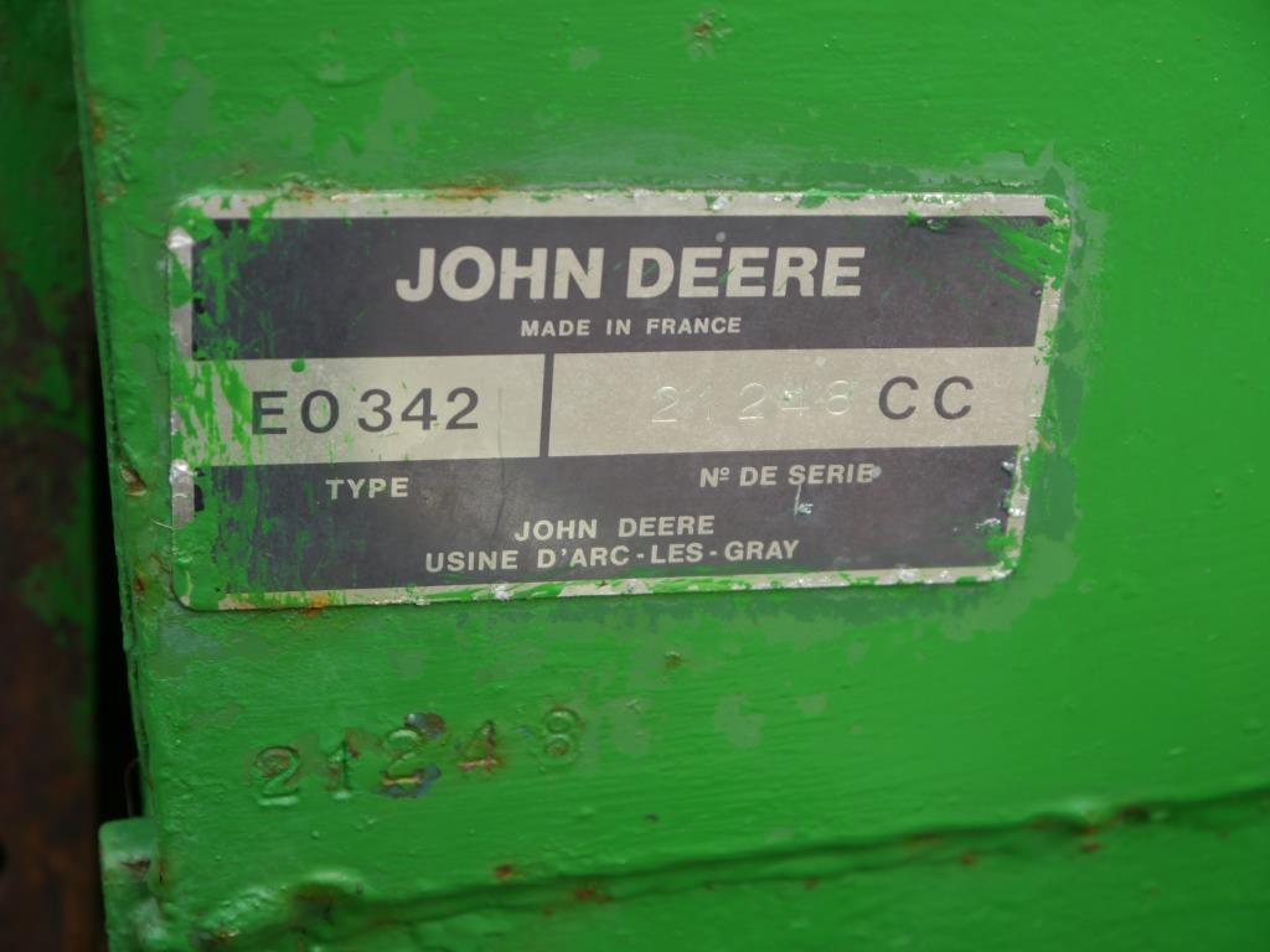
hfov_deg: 28.6
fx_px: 2495
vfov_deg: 21.6
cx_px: 635
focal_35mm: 68
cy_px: 476
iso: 160
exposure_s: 1/100
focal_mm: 34
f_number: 5.2
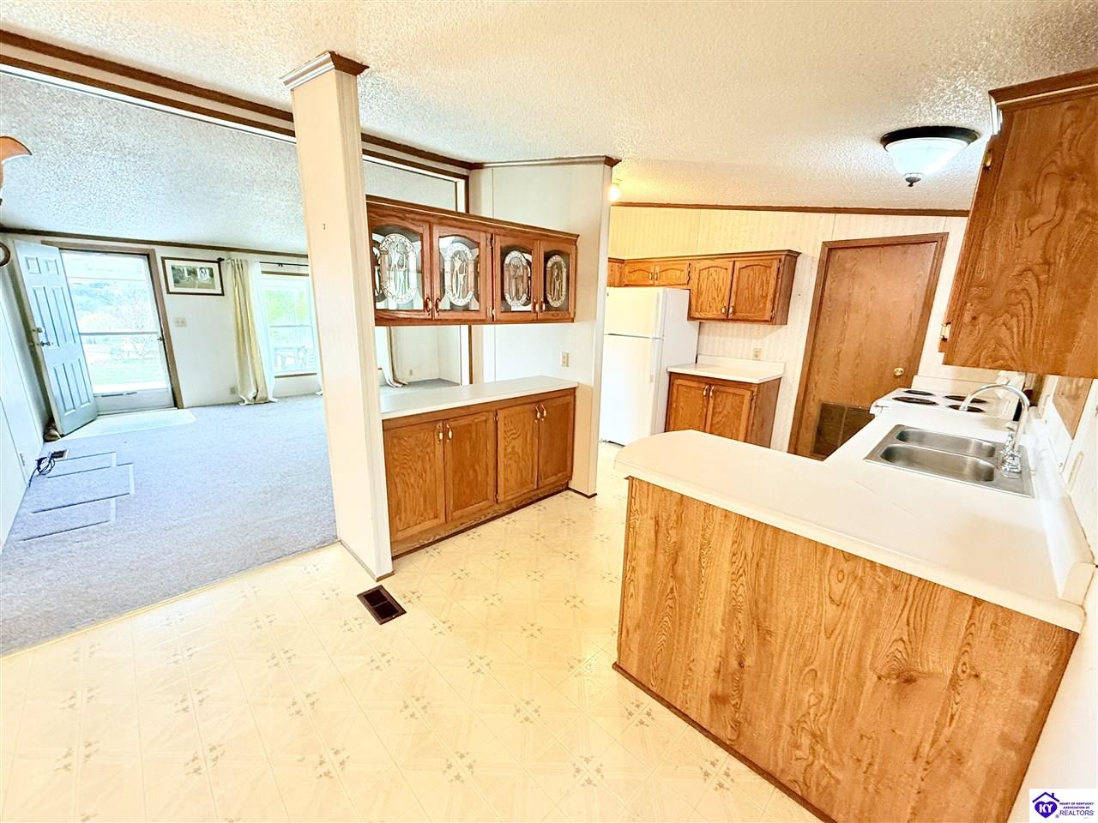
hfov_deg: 102.1
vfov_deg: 85.7
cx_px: 549
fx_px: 444
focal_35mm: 14
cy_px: 412
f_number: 2.2
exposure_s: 1/60
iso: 400
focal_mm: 2.22
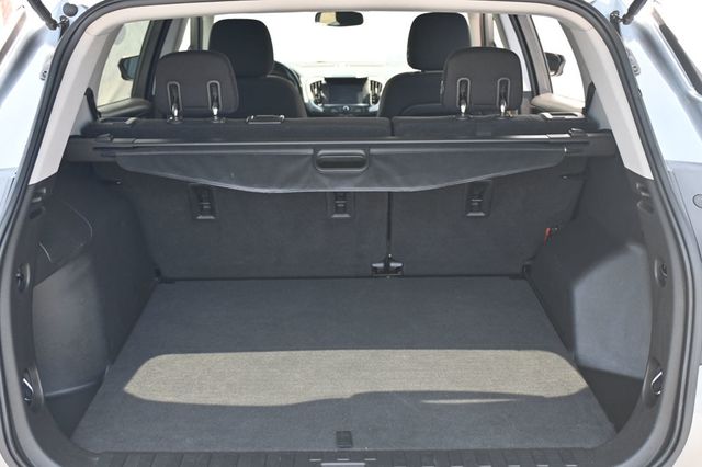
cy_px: 234
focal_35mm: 41
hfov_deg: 47.2
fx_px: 804
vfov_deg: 32.4
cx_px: 351
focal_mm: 27.5
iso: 450
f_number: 4.5
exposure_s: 1/125
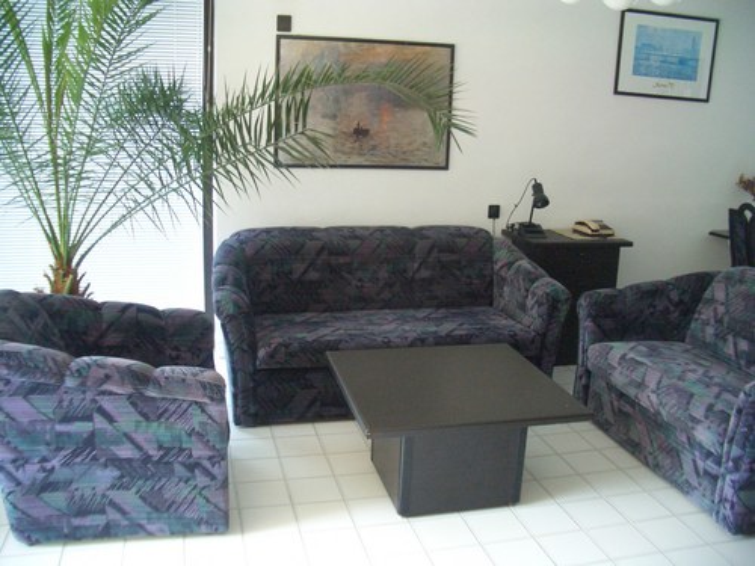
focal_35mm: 35
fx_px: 763
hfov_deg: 52.6
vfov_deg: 40.7
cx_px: 378
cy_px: 283
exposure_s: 1/60
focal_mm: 5.8
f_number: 2.6
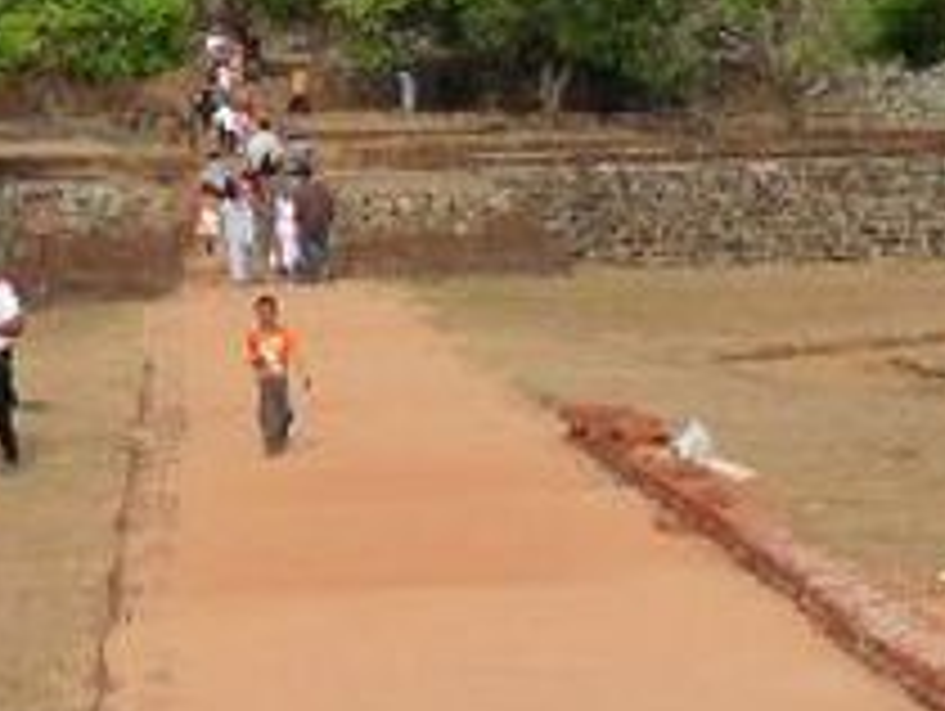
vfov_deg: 7.8
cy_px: -896
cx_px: 144
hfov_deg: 10.9
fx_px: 4920
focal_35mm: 180
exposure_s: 1/250
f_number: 5.6
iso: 160
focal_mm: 6.6
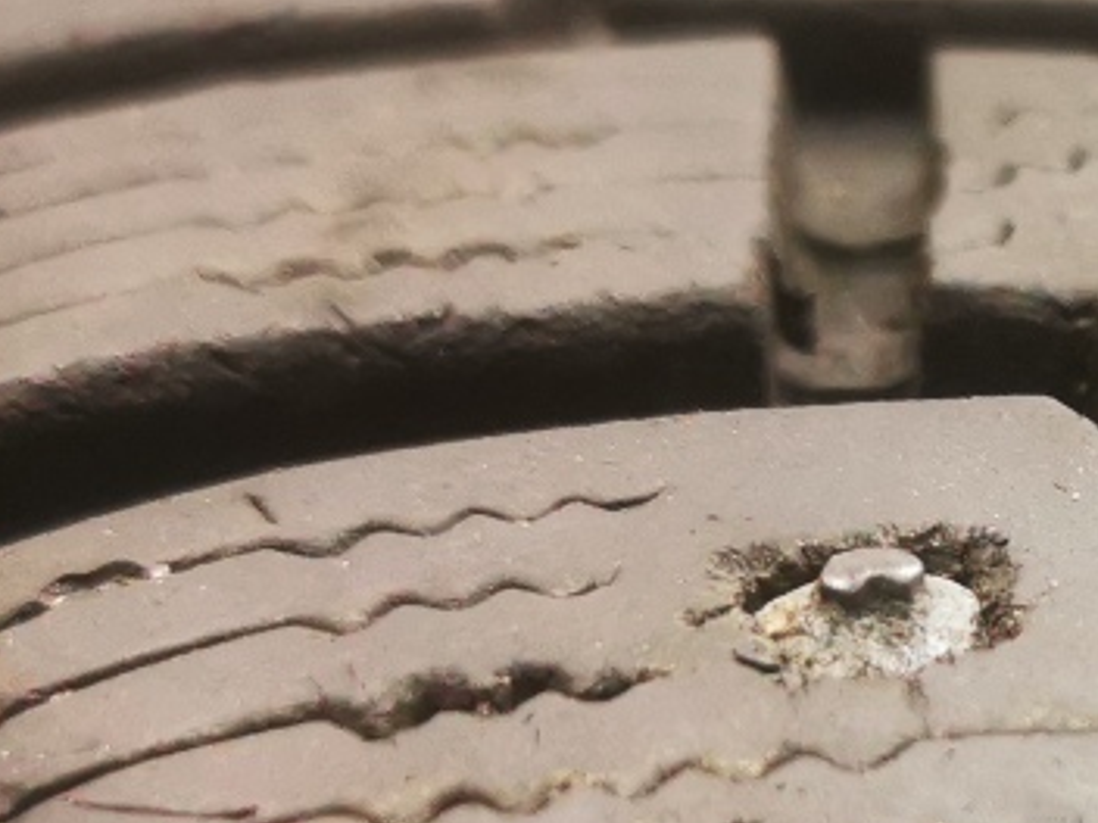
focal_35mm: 112
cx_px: 1383
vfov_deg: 13.2
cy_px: 623
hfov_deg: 16.7
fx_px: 3553
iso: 250
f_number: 1.6
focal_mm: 5.56
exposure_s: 1/50
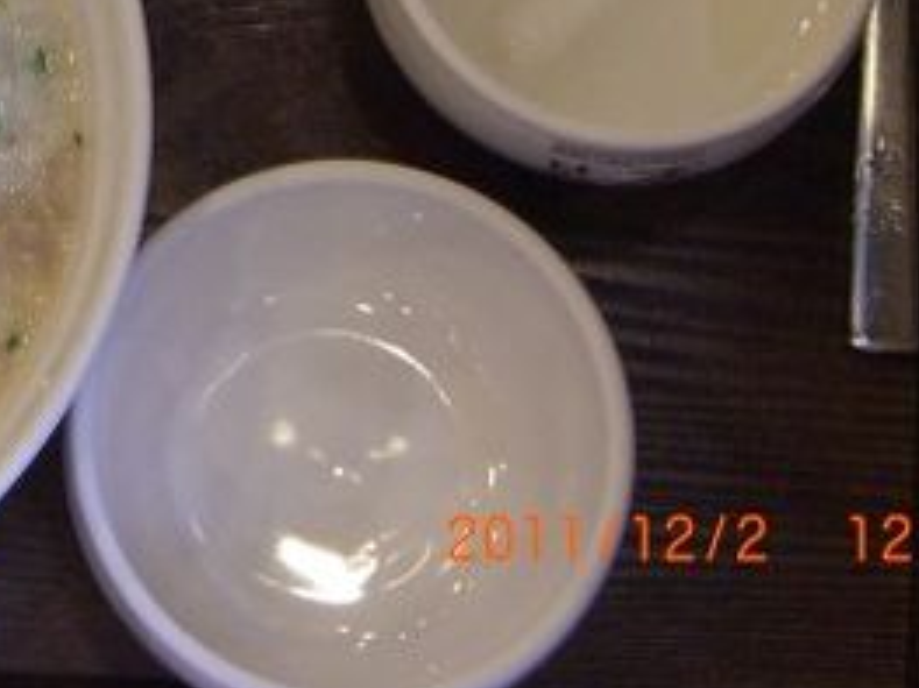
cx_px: 24
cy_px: -138
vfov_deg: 15.2
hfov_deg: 20.3
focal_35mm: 94
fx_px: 2494
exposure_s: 1/80
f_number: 2.8
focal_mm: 7.9
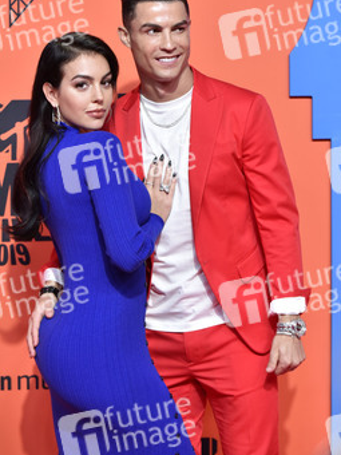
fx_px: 2968
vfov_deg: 8.8
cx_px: 166
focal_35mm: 226
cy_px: 229
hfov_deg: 6.6
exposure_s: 1/320
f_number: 3.5
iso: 2500
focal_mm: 200
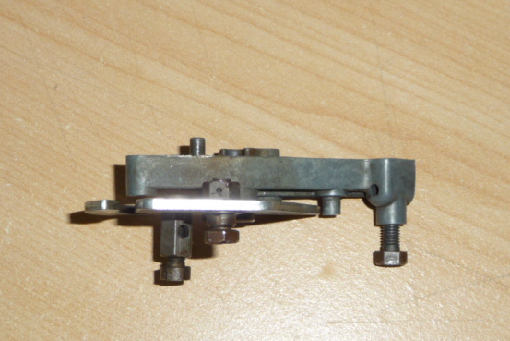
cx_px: 233
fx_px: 1091
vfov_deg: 17.7
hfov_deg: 26.3
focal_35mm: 77
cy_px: 199
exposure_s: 1/30
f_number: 3.8
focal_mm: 6.3
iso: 100
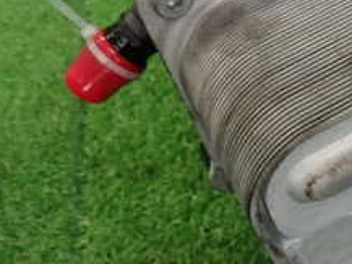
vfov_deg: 17.6
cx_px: 438
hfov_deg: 21.6
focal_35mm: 83
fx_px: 844
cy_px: 32
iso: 200
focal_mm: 5.4
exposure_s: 1/40
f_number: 2.3
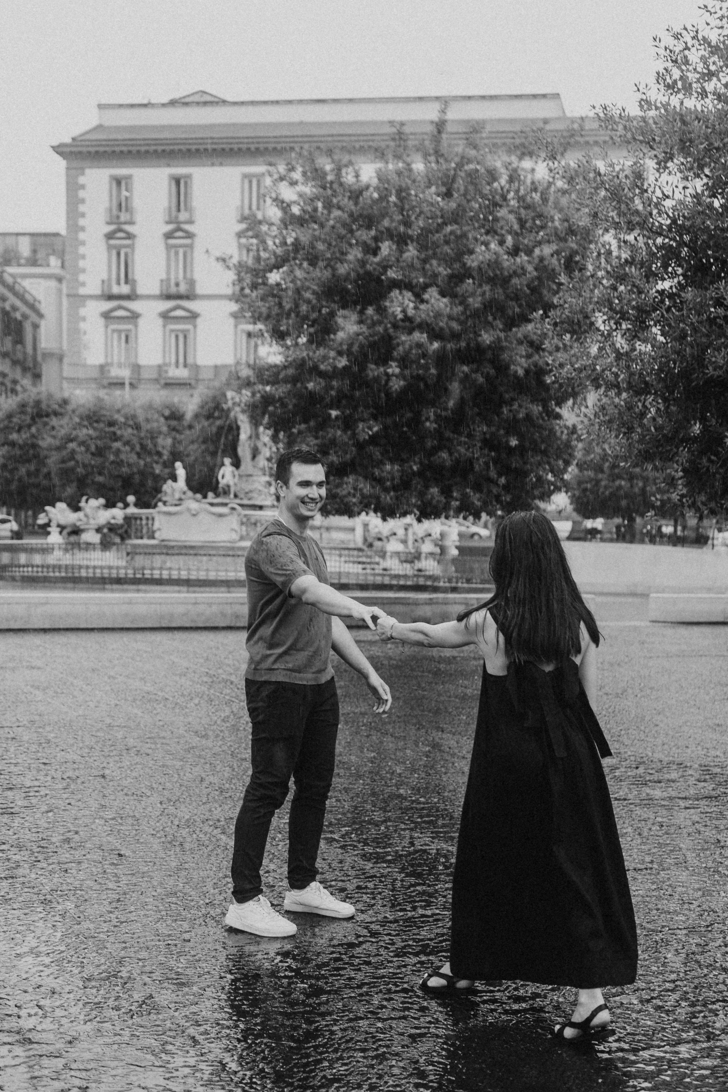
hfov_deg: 37.9
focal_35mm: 35
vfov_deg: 54.4
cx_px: 364
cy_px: 546
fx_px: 1062
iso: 125
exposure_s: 1/250
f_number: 2.8
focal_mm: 35
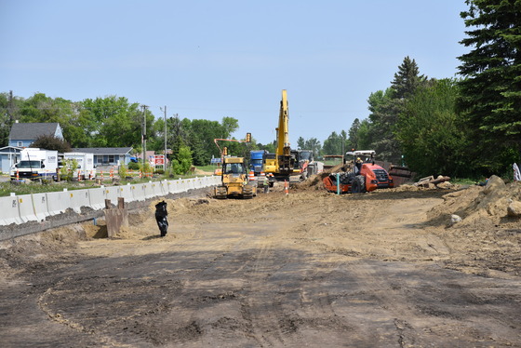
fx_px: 1419
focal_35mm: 98
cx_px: 260
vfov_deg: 14.0
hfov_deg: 20.8
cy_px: 174
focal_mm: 98
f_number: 7.1
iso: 200
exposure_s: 1/800
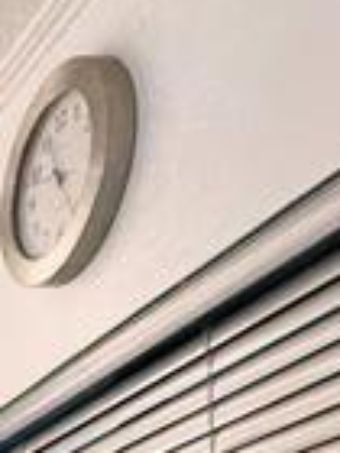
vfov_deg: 19.0
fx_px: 1048
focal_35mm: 80
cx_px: -479
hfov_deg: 13.4
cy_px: 806
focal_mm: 2.22
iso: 250
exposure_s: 1/50
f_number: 2.2
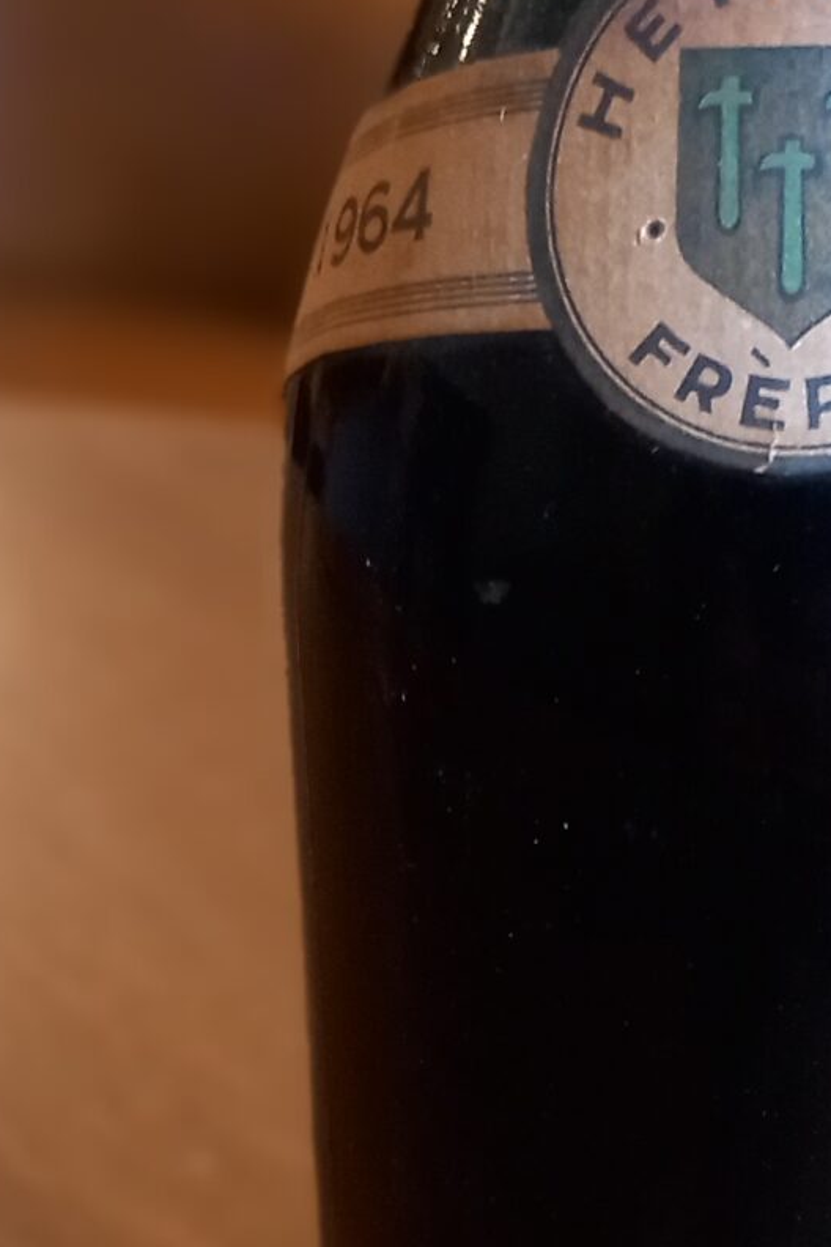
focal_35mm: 84
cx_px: 886
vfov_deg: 24.2
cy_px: 592
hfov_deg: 15.9
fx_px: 2908
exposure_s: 1/23
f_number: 2
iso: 400
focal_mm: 4.6
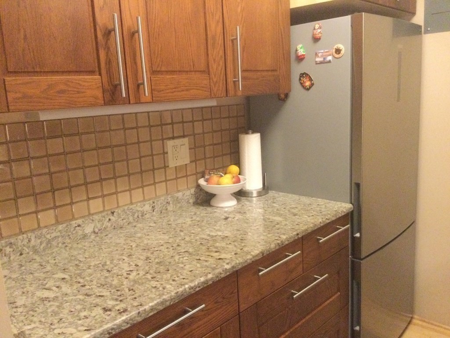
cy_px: 169
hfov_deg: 58.4
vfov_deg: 45.4
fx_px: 403
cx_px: 225
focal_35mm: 31
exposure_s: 1/15
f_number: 2.4
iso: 320
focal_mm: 3.3
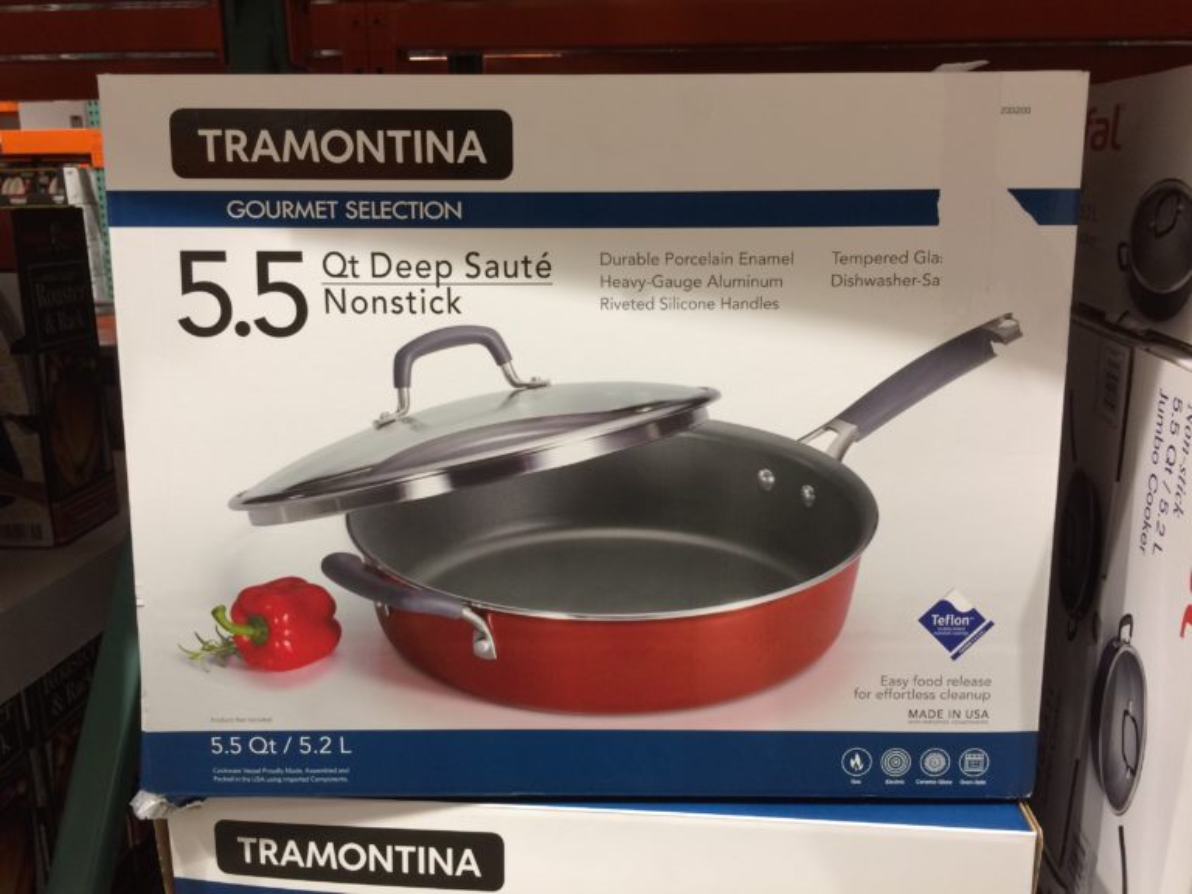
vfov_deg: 48.2
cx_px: 596
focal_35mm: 29
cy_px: 447
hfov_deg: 61.7
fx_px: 999
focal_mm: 4.15
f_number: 2.2
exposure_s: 1/33
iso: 100
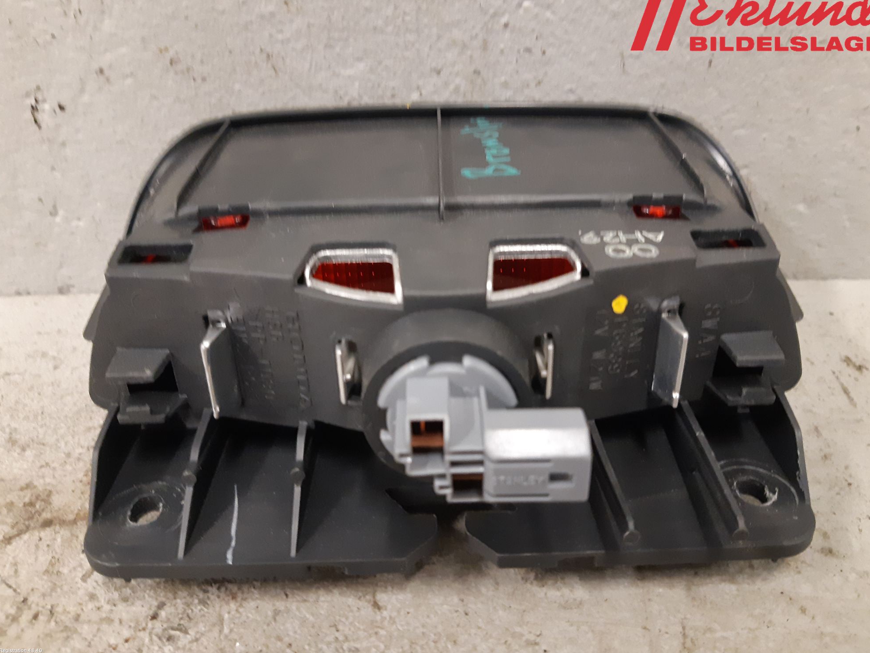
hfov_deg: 65.3
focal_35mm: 27
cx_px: 450
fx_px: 679
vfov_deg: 51.3
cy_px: 315
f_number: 1.7
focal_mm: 3.93
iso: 320
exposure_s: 1/50
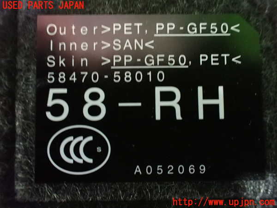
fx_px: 240
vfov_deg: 46.8
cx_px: 138
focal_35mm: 30
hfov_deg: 60.0
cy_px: 104
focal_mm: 5.4
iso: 1600
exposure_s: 1/8
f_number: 2.3
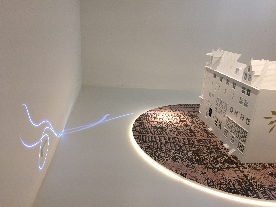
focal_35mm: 29
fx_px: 231
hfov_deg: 61.7
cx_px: 138
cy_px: 104
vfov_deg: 48.2
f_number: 2.2
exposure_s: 1/30
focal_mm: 4.15
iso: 125
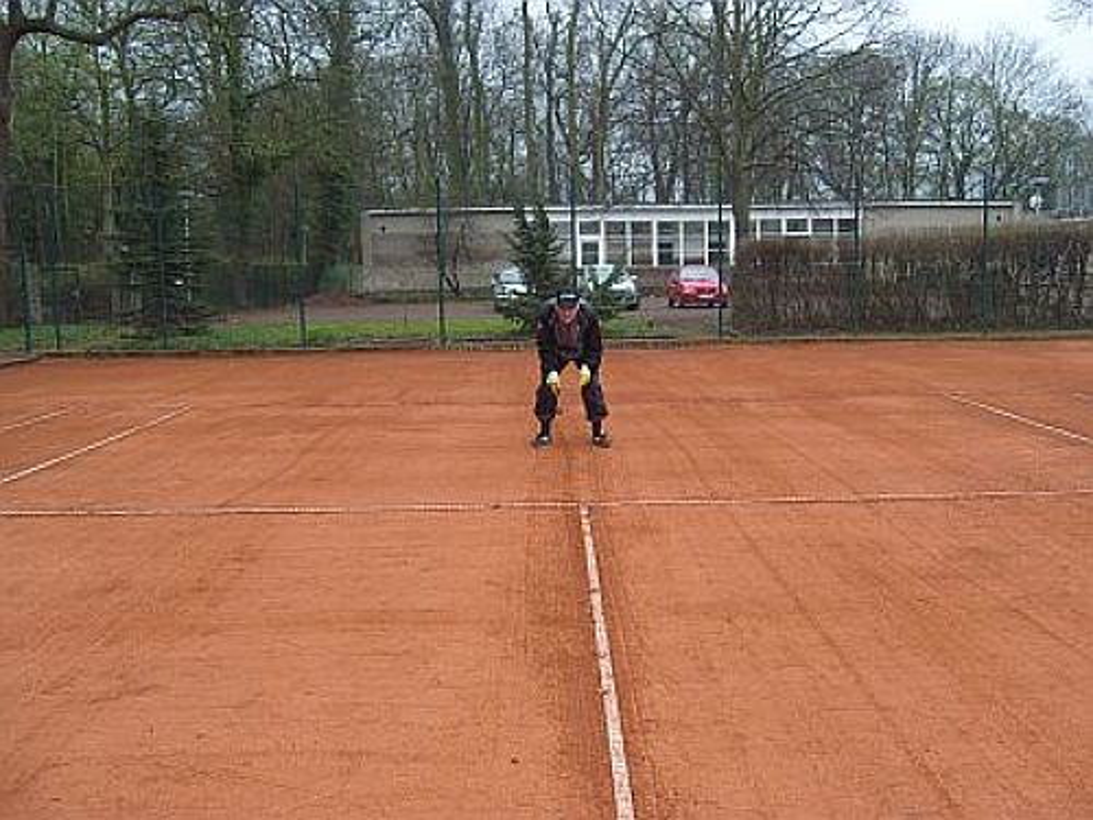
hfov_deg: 54.0
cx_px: 546
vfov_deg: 41.8
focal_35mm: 34
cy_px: 410
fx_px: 1074
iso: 100
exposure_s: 1/160
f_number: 2.8
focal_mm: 7.3
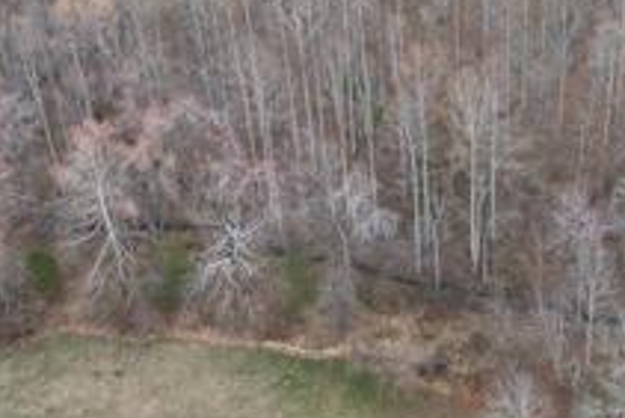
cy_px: -15
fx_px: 1233
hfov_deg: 28.0
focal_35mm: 71
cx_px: 483
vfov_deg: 18.6
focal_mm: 6.72
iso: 100
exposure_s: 1/120
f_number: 1.7
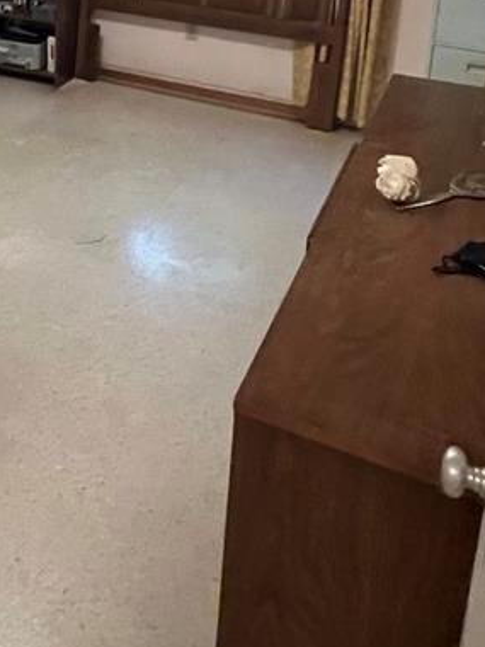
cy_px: 5
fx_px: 766
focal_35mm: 41
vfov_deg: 40.3
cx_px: 26
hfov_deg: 32.9
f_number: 1.8
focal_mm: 1.57
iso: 800
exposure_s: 1/60
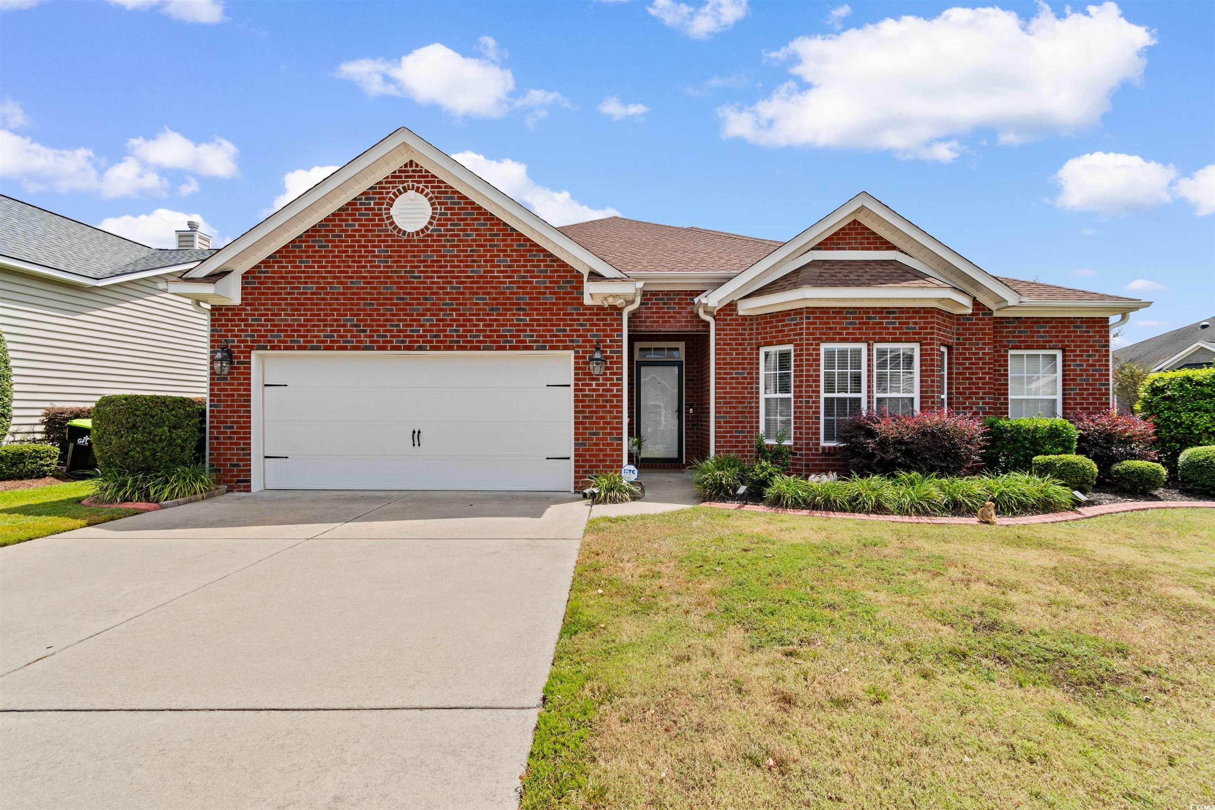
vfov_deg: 77.3
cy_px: 405
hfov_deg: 100.4
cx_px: 608
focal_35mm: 15
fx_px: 506
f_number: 6.3
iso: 100
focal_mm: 10
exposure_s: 1/160
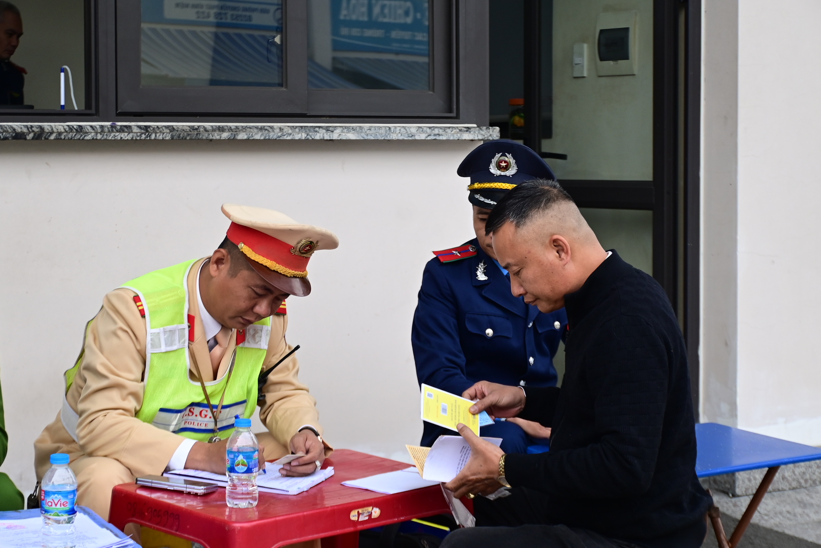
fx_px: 1710
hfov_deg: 27.0
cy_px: 274
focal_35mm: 75
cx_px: 410
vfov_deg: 18.2
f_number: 4.8
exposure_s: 1/200
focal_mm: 50
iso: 400
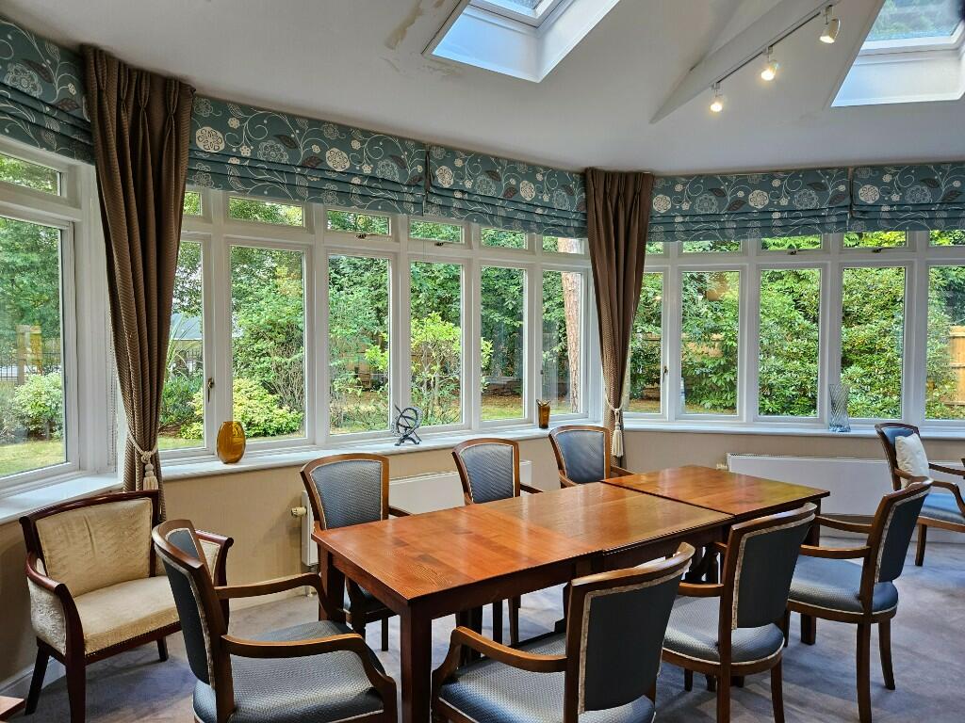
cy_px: 362
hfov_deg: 73.9
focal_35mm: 23
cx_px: 482
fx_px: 641
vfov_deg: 58.9
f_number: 1.8
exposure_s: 1/100
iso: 200
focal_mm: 5.4
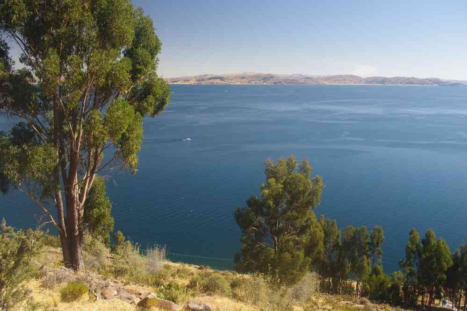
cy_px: 156
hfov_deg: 55.1
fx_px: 448
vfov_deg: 38.4
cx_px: 234
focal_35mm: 34
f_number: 10
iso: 200
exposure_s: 1/50
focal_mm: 23
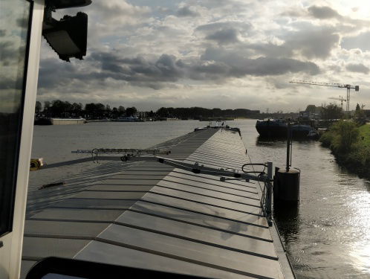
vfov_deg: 56.9
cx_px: 185
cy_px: 140
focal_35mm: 24
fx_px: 257
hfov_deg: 71.5
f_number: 1.7
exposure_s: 1/9855
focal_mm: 4.1
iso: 320
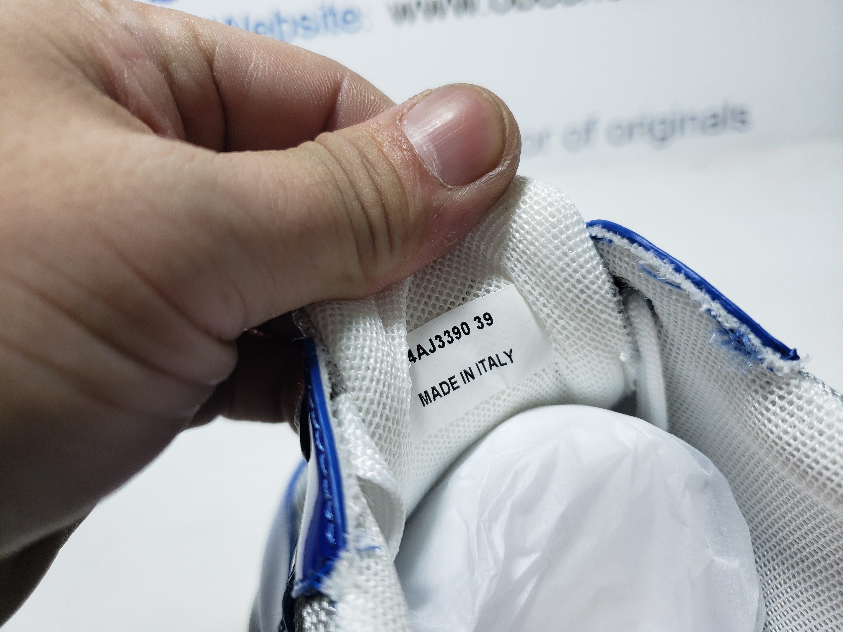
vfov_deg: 53.1
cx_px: 422
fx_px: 633
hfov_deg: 67.3
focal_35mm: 26
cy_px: 316
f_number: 1.5
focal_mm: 4.3
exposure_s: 1/354
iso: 50
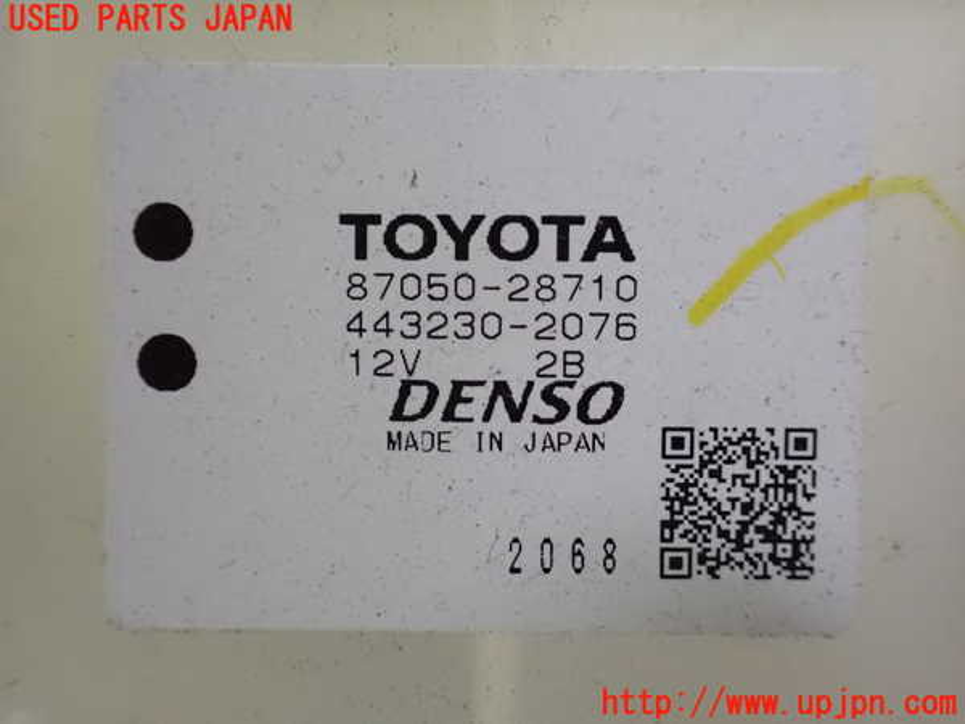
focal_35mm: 30
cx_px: 482
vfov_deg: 46.8
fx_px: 836
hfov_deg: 60.0
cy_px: 362
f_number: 2.3
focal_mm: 5.4
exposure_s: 1/25
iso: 1600
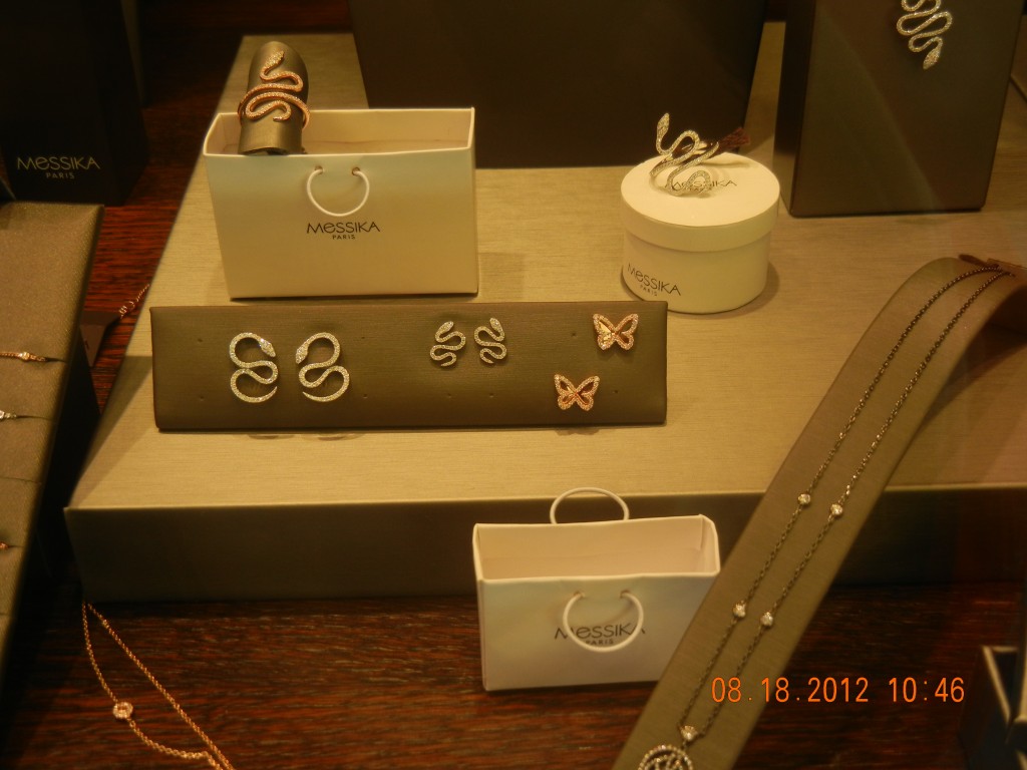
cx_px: 514
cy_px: 385
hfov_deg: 42.1
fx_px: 1335
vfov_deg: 32.2
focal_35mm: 45
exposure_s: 1/172
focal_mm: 8.1
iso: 160
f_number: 3.8
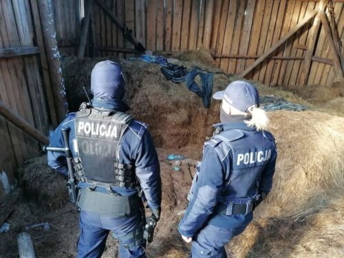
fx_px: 268
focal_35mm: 27
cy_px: 129
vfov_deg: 51.4
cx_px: 172
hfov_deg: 65.3
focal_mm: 4.75
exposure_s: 1/25
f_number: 1.8
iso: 320
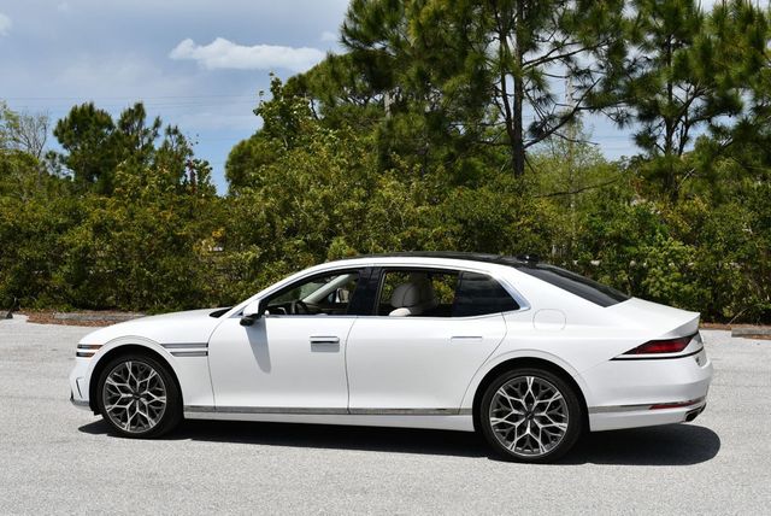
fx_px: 1200
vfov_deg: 24.2
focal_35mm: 56
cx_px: 386
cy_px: 258
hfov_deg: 35.6
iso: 100
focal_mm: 28
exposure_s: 1/400
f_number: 10
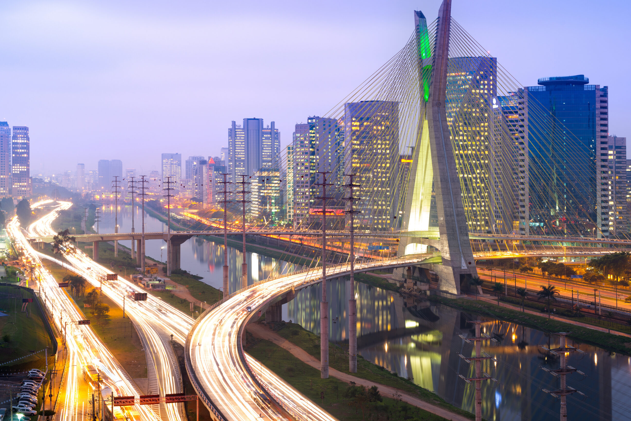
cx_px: 324
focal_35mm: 52
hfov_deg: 38.2
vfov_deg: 26.0
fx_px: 912
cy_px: 204
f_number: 8
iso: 100
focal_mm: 50
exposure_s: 20
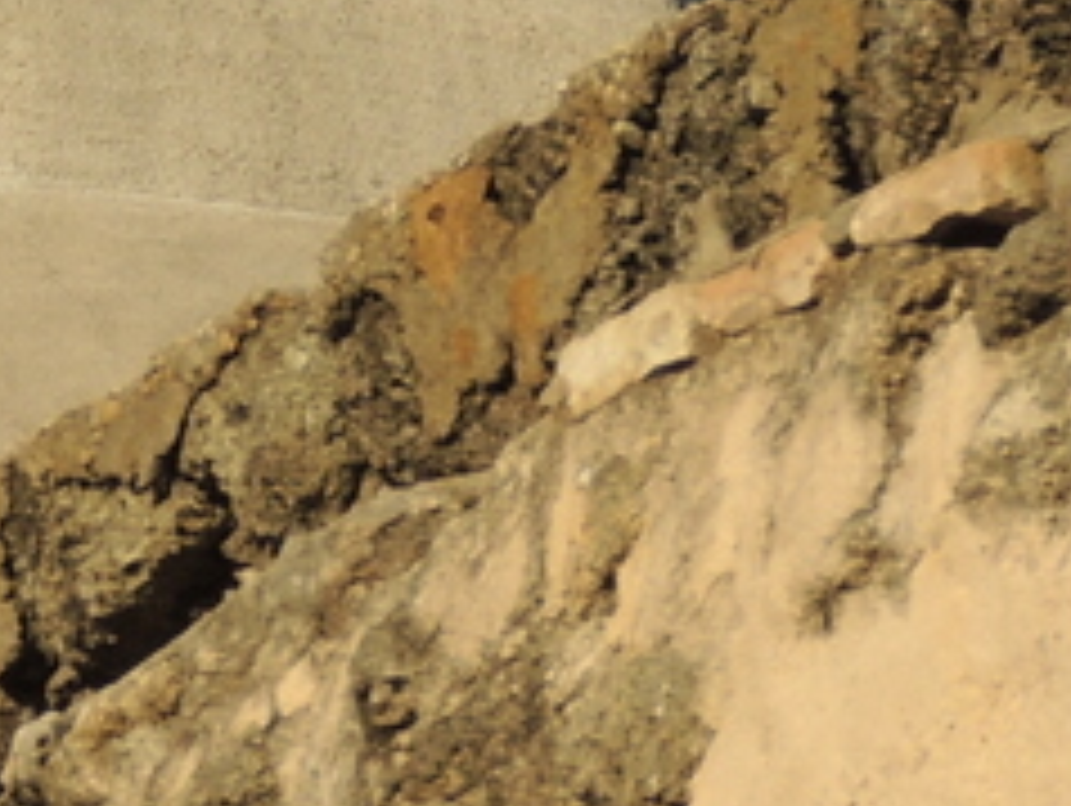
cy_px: -1058
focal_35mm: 1476
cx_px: -1066
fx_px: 45713
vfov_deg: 1.0
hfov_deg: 1.3
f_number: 4.7
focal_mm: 49
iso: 100
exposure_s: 1/640
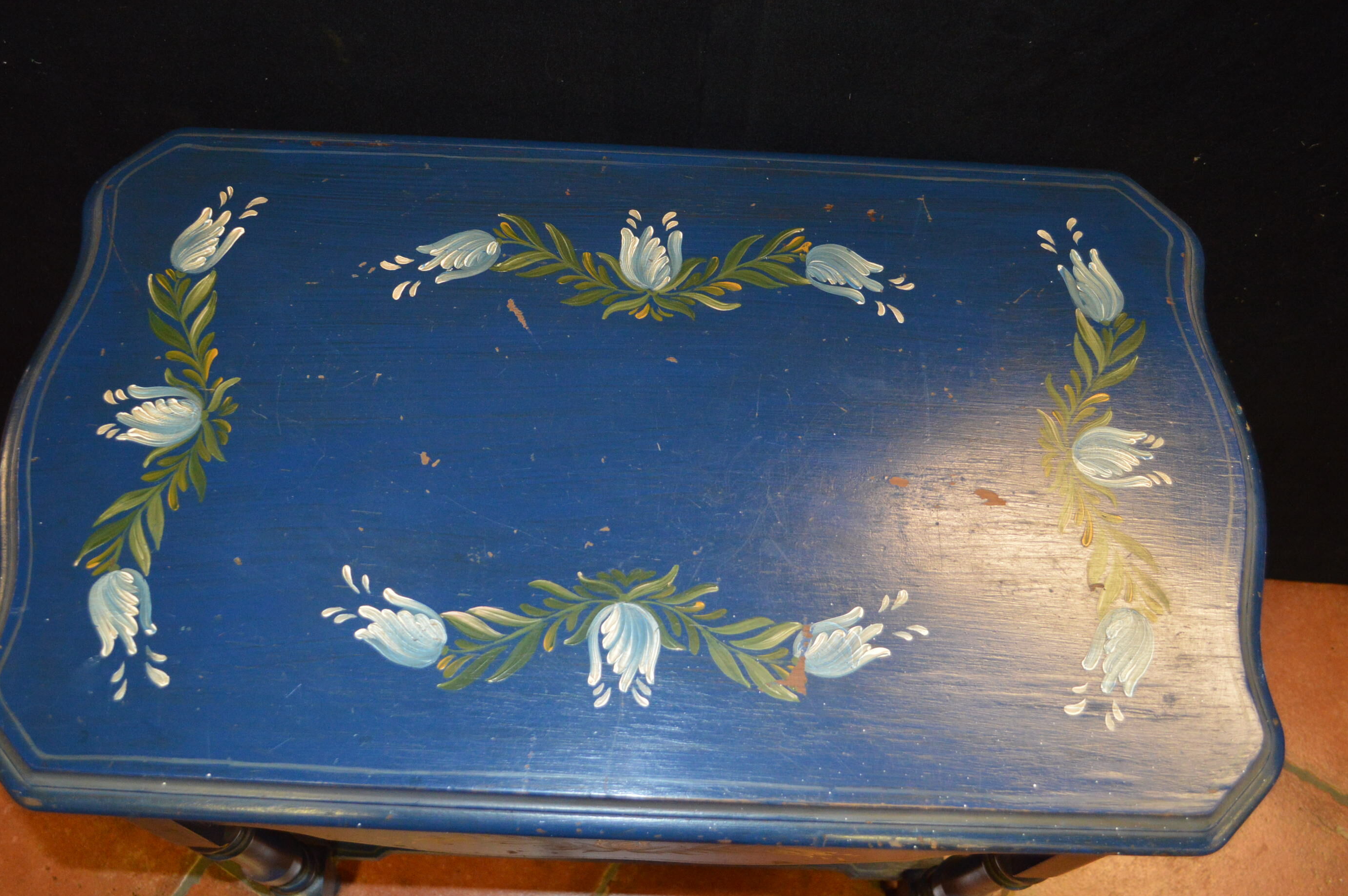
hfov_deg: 53.2
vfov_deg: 36.8
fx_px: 1347
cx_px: 664
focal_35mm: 36
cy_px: 433
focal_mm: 22
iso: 1400
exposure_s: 1/60
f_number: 3.8
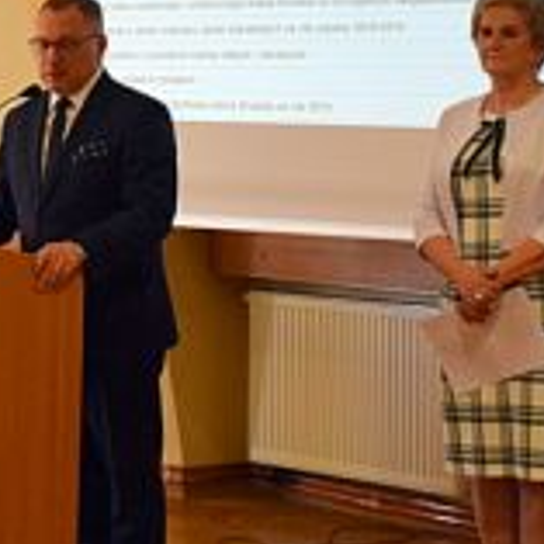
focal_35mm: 127
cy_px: 156
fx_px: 2258
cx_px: -402
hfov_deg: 12.6
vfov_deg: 13.7
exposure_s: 1/60
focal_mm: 26
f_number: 4
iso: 500
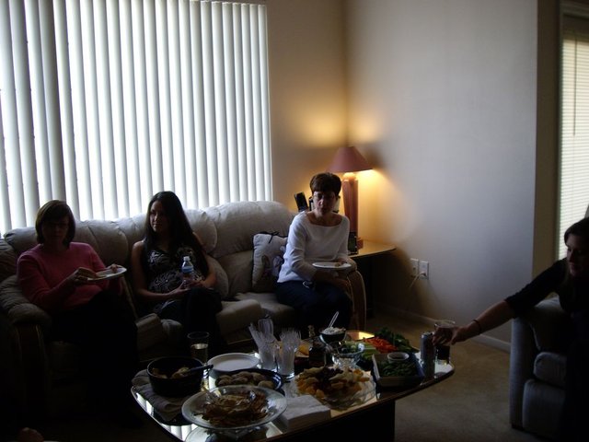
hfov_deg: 49.0
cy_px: 221
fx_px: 647
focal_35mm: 38
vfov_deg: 37.7
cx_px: 294
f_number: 2.7
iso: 100
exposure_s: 1/50
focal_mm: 6.2
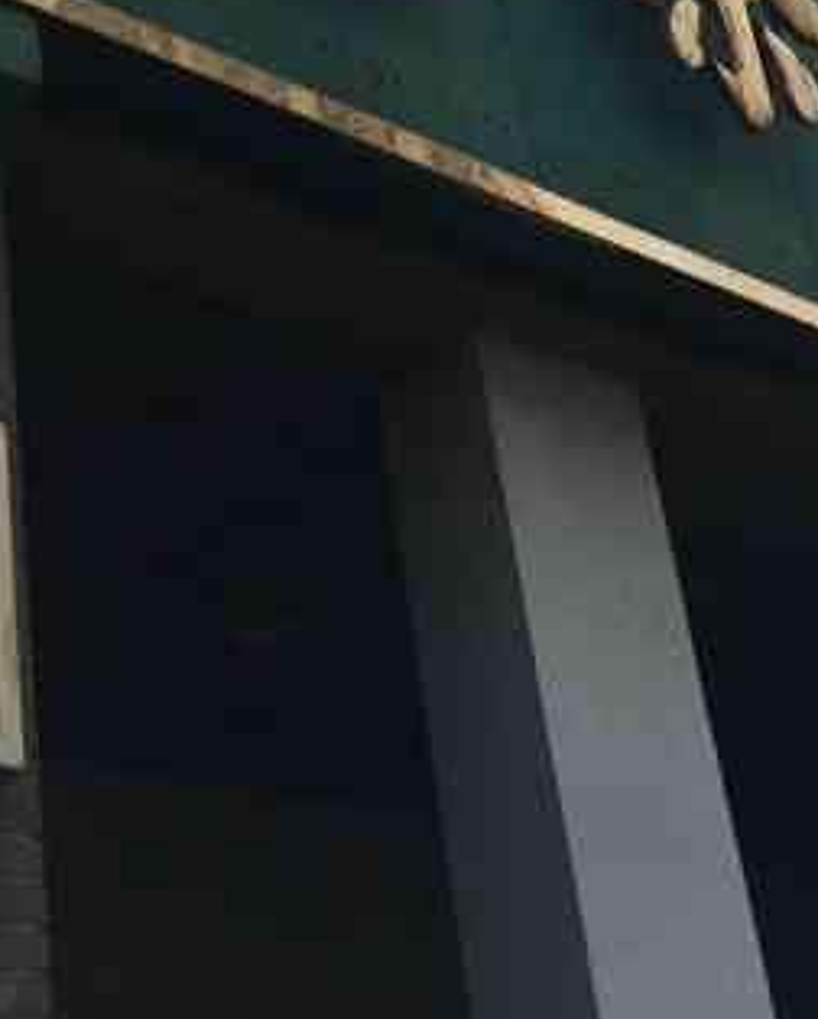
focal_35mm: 84
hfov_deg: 18.3
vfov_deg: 20.7
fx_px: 2537
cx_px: 529
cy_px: -297
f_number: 2.2
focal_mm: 4.15
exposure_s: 1/2198
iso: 25
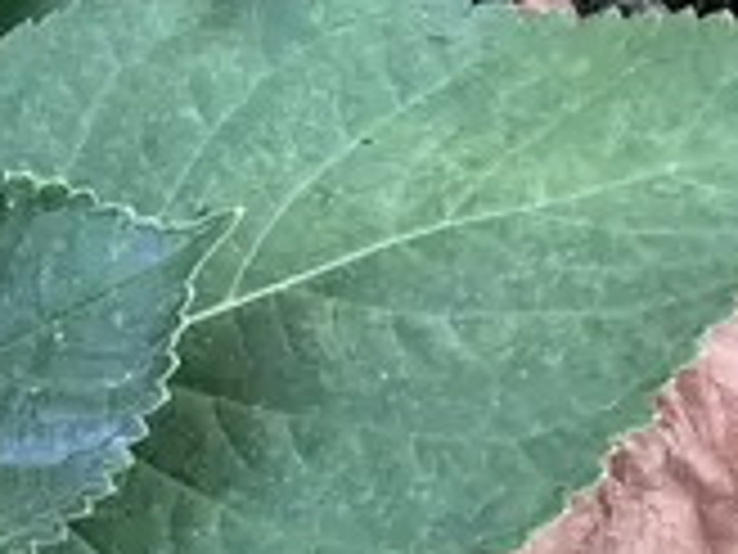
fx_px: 4307
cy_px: -128
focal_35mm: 202
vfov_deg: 7.3
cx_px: -1339
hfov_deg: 8.5
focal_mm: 3.99
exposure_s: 1/33
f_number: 1.8
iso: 25
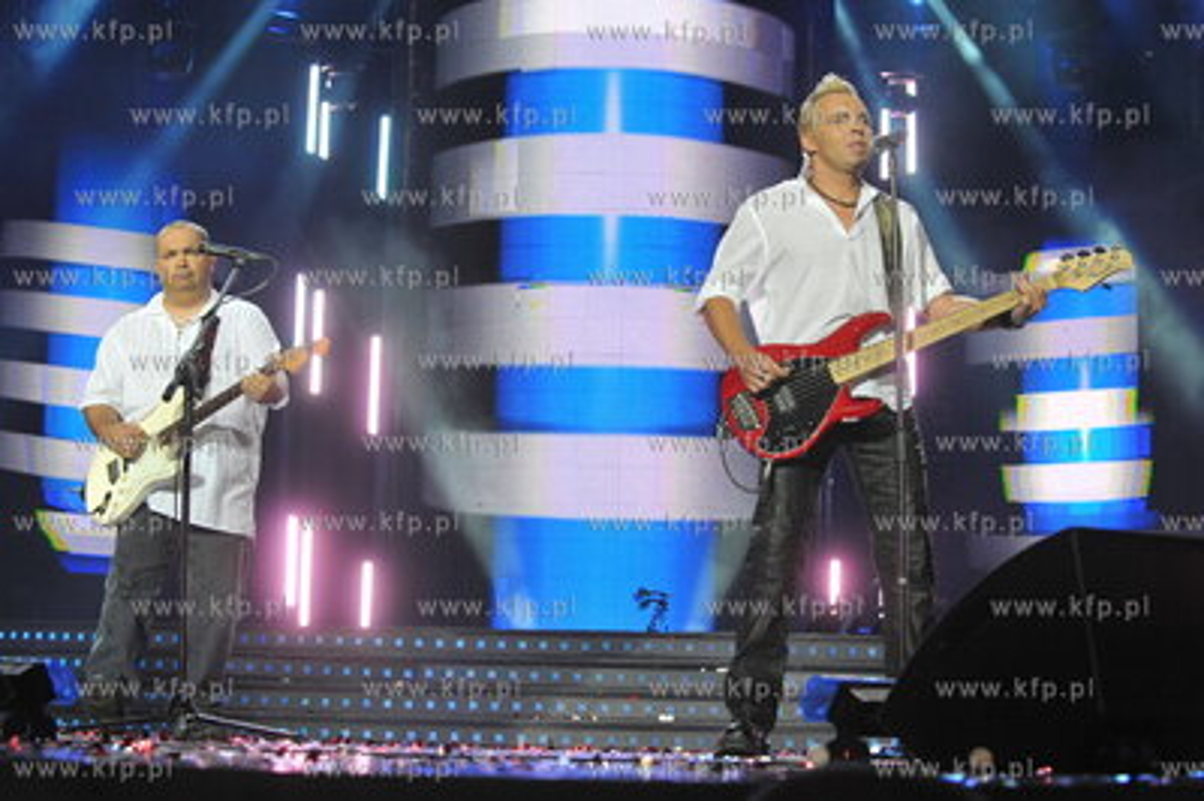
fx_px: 2339
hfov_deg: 28.9
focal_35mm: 70
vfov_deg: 19.4
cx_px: 602
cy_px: 400
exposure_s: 1/320
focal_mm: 70
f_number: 5.6
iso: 3200
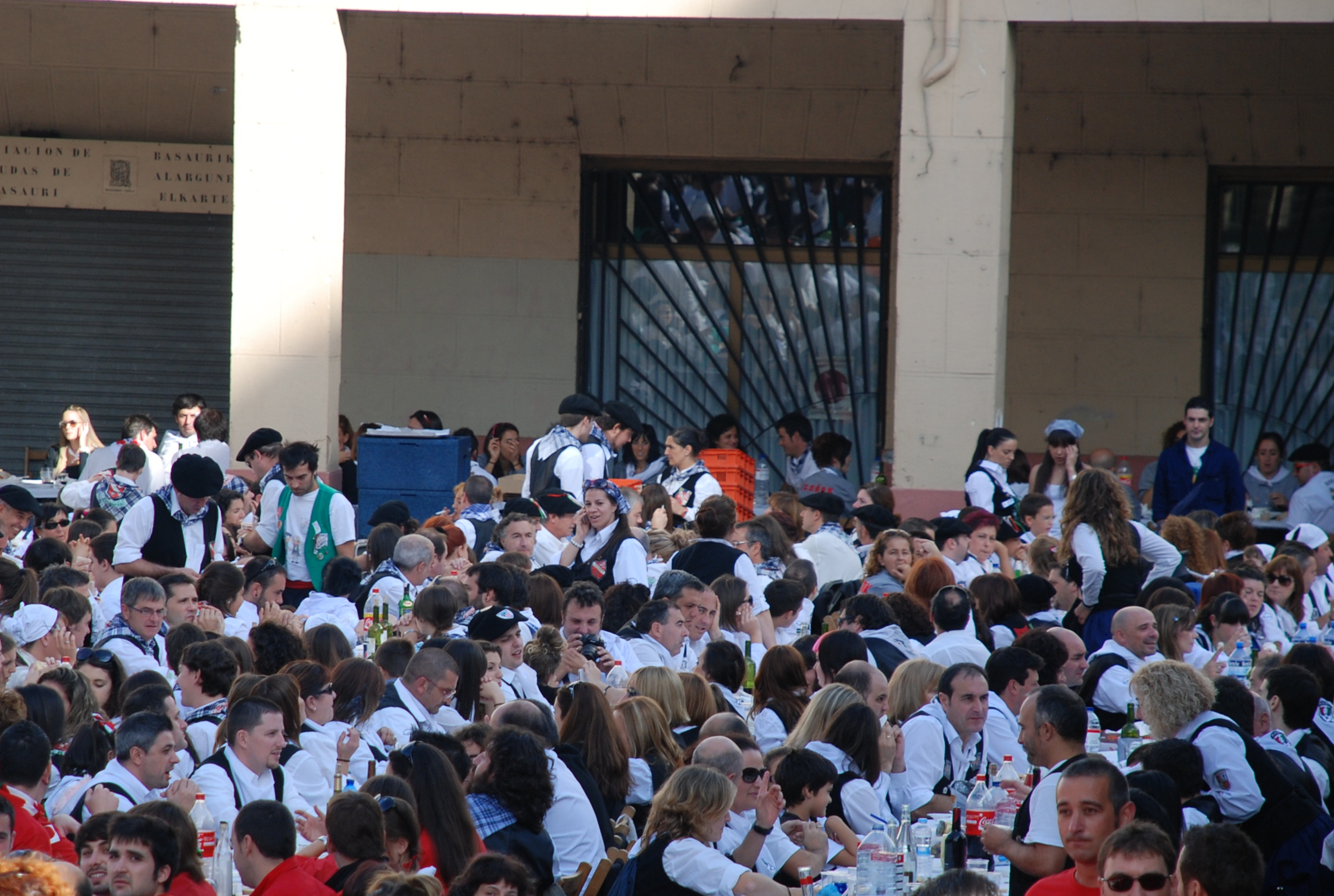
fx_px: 9717
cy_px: 510
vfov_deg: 5.3
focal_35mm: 262
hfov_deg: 7.9
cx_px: 582
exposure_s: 1/250
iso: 200
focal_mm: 135
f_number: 5.6
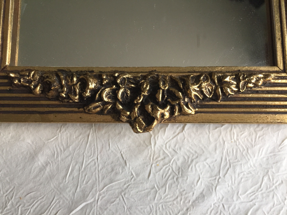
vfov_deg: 48.2
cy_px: 108
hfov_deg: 61.7
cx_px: 144
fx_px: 240
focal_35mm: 29
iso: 125
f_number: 2.2
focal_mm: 4.15
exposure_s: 1/30
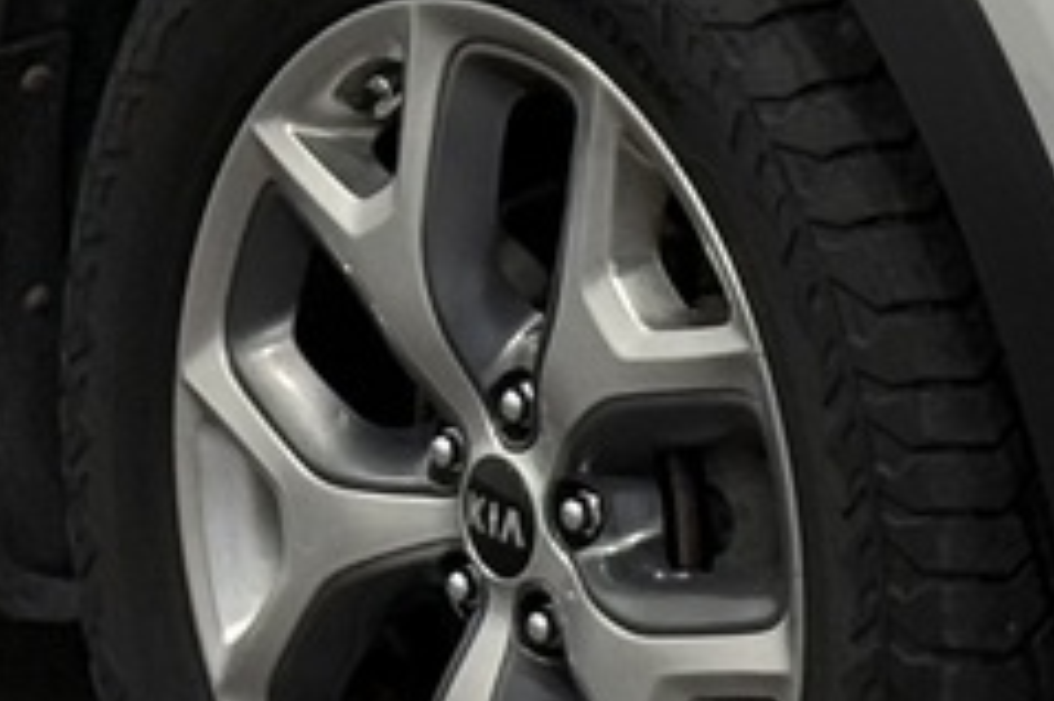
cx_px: 825
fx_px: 8806
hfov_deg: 6.8
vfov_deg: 4.5
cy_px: -745
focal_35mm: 301
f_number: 1.78
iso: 50
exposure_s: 1/100
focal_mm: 6.76
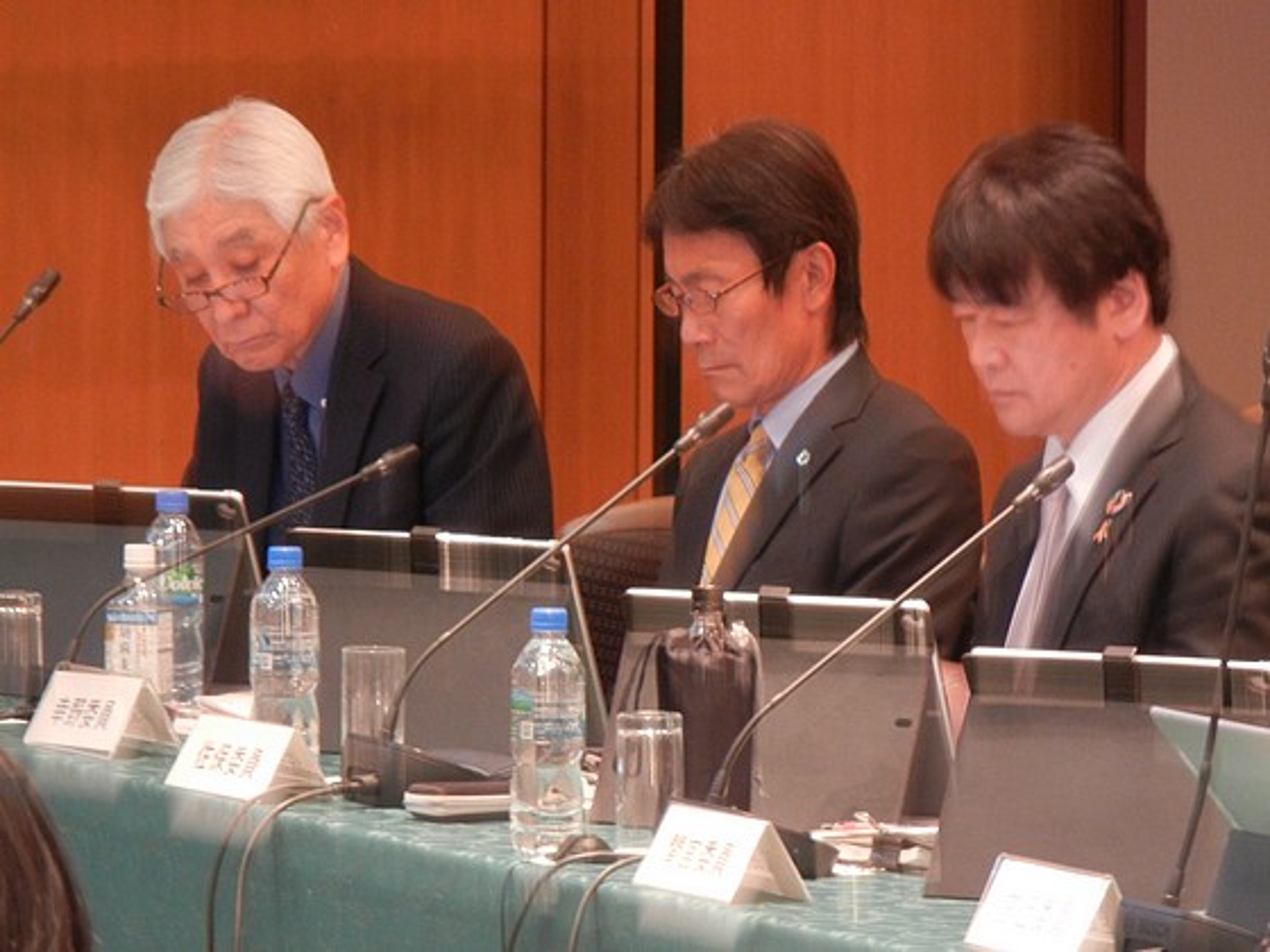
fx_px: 11006
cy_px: 476
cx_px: 635
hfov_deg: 6.6
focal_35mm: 300
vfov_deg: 5.0
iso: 400
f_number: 5.6
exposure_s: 1/3.4
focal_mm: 54
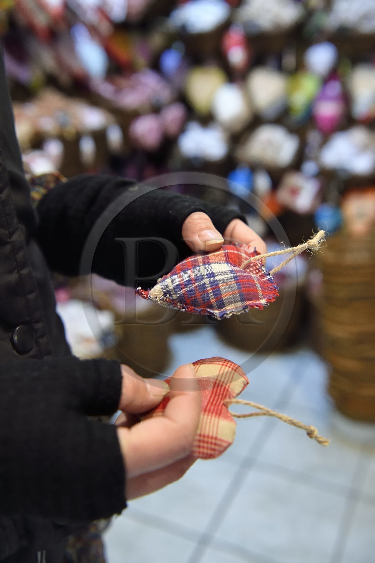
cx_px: 188
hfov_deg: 33.4
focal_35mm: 40
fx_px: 626
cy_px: 282
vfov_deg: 48.5
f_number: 4.5
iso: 1600
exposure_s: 1/25
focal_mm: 40
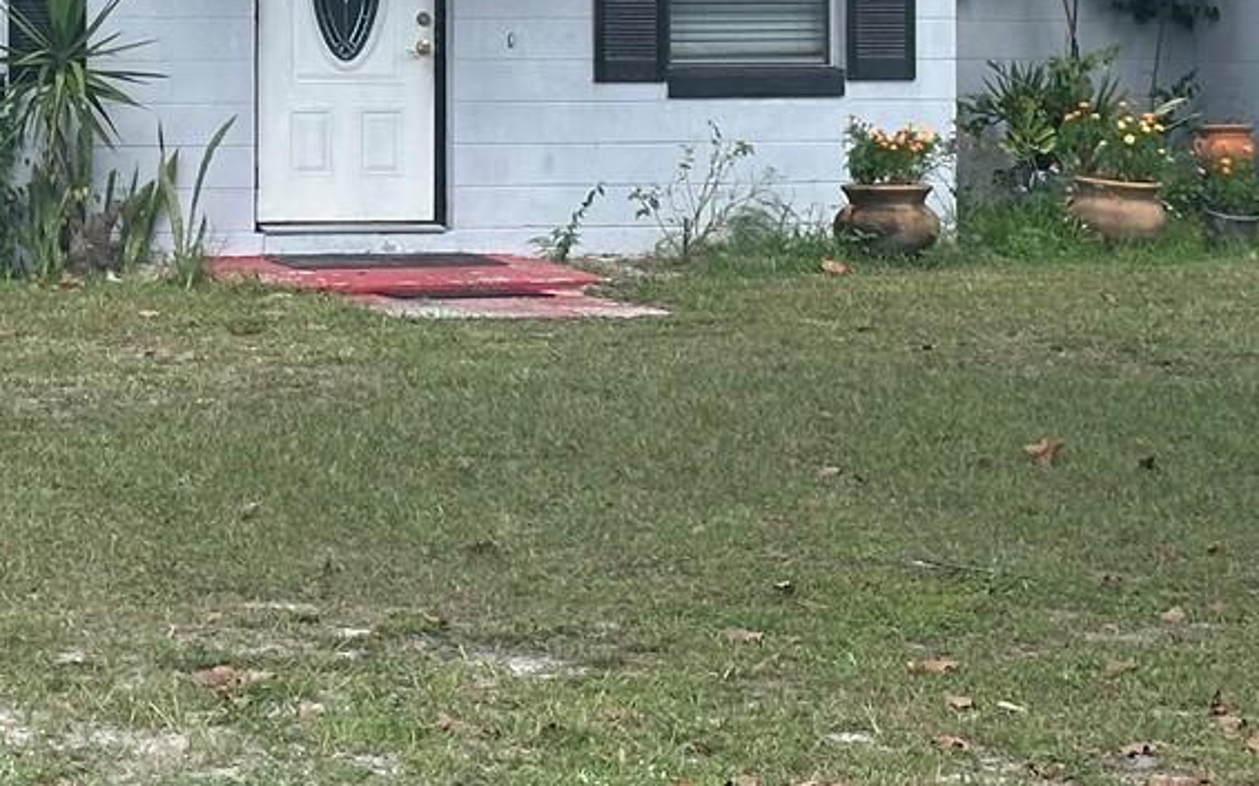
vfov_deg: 9.0
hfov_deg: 14.5
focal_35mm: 144
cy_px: -82
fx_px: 4940
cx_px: 370
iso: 64
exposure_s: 1/944
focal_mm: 6.86
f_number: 1.78
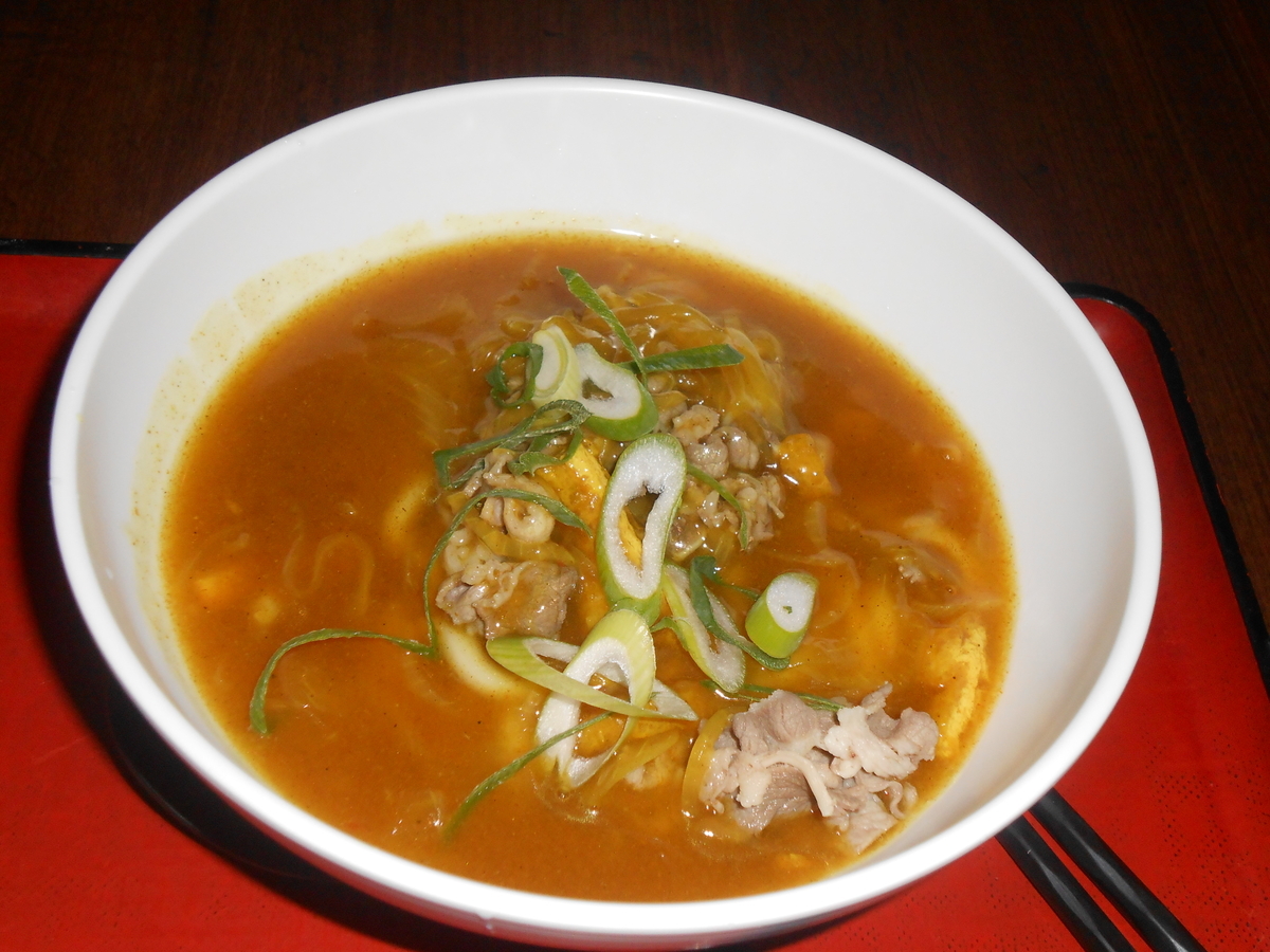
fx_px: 1798
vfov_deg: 29.7
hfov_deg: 38.9
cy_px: 476
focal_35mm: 49
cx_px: 635
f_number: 15.2
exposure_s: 1/60
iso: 250
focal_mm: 8.8
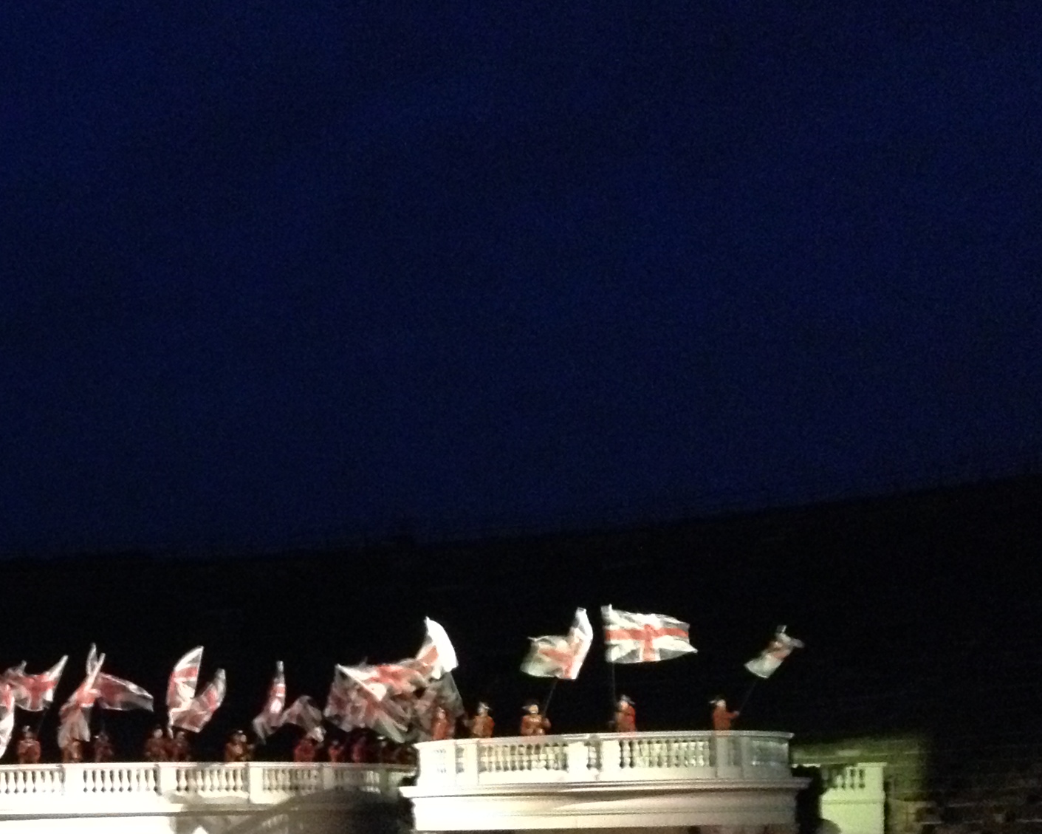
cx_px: -6
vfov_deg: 18.9
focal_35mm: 79
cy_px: 810
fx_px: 2436
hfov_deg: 23.1
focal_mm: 4.28
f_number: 2.4
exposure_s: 1/15
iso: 800
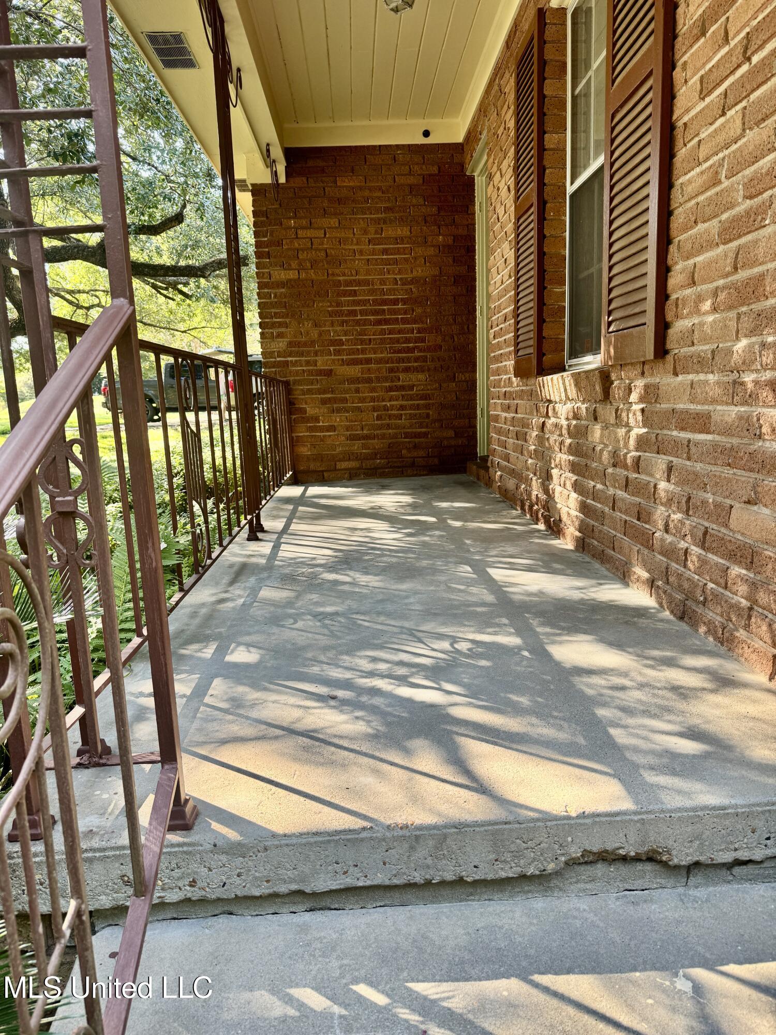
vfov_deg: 71.6
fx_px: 717
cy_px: 518
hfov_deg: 56.8
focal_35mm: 24
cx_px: 388
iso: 64
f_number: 1.78
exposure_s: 1/121
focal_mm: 6.76
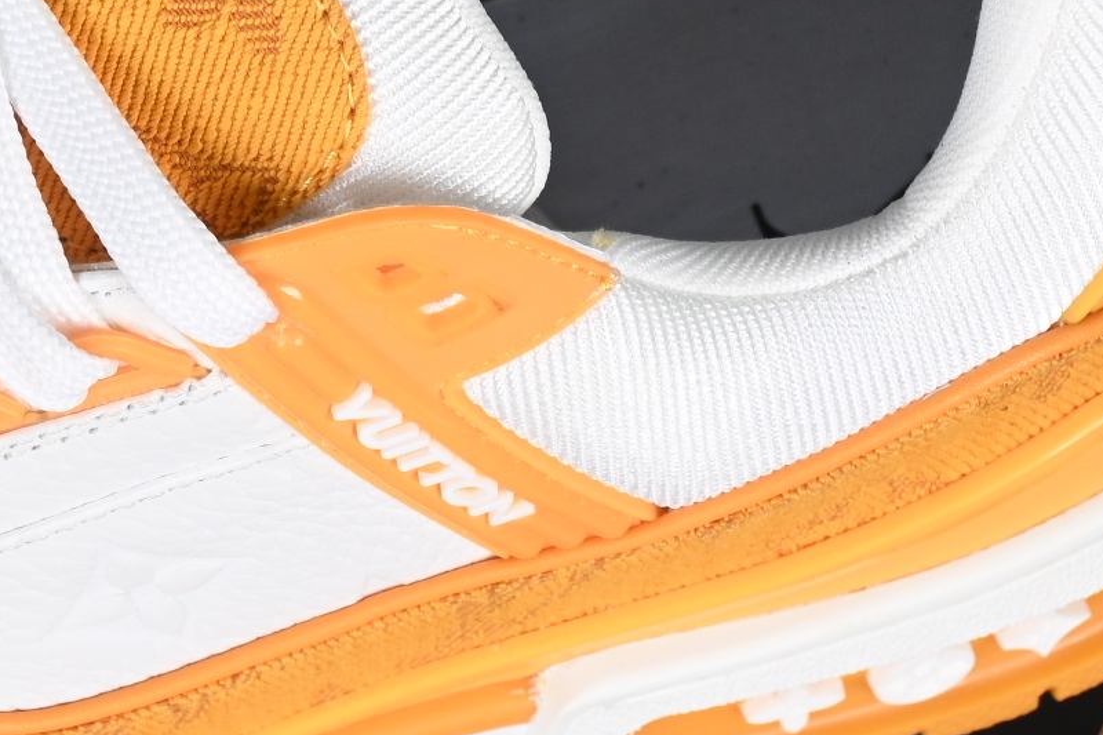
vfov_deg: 5.2
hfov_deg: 7.8
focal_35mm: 261
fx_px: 7995
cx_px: -178
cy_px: -36
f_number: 7.1
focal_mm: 50
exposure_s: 1/80
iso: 160
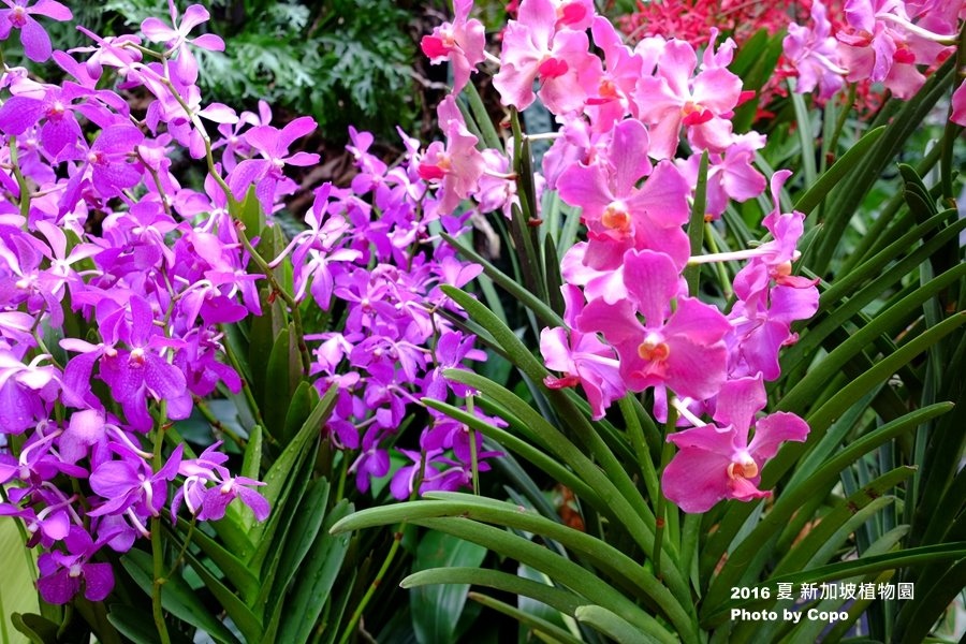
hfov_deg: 67.4
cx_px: 483
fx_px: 724
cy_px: 322
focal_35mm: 27
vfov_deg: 47.9
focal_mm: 18
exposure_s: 1/34
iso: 250
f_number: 3.6
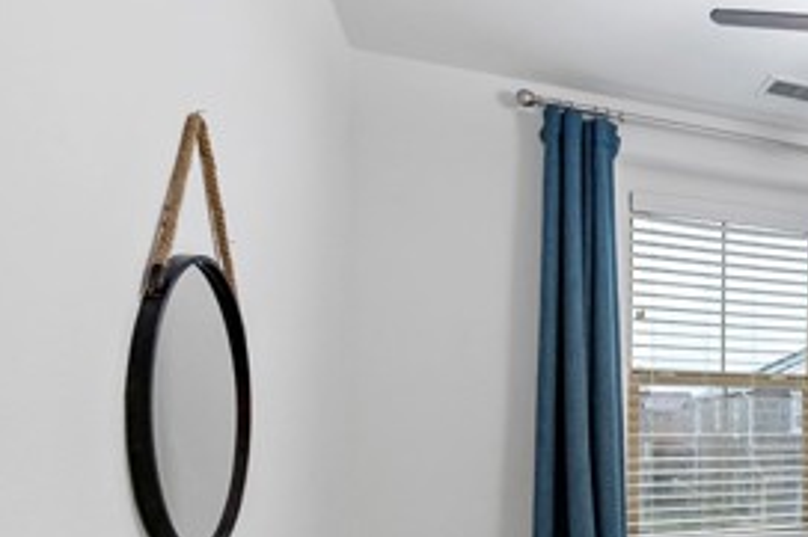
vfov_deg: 38.6
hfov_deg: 43.9
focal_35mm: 33
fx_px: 740
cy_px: 417
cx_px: 891
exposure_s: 1/160
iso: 1600
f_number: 2.8
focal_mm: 14
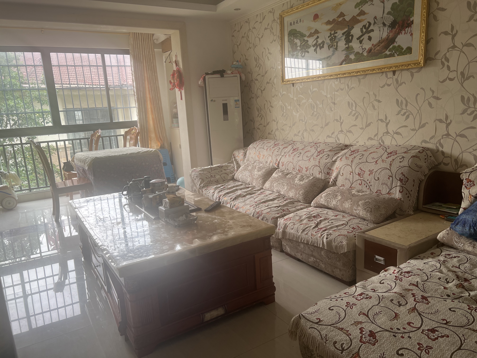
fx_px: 358
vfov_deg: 53.1
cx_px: 238
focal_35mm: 26
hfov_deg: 67.3
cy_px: 179
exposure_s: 1/121
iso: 40
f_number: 1.5
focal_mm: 5.7
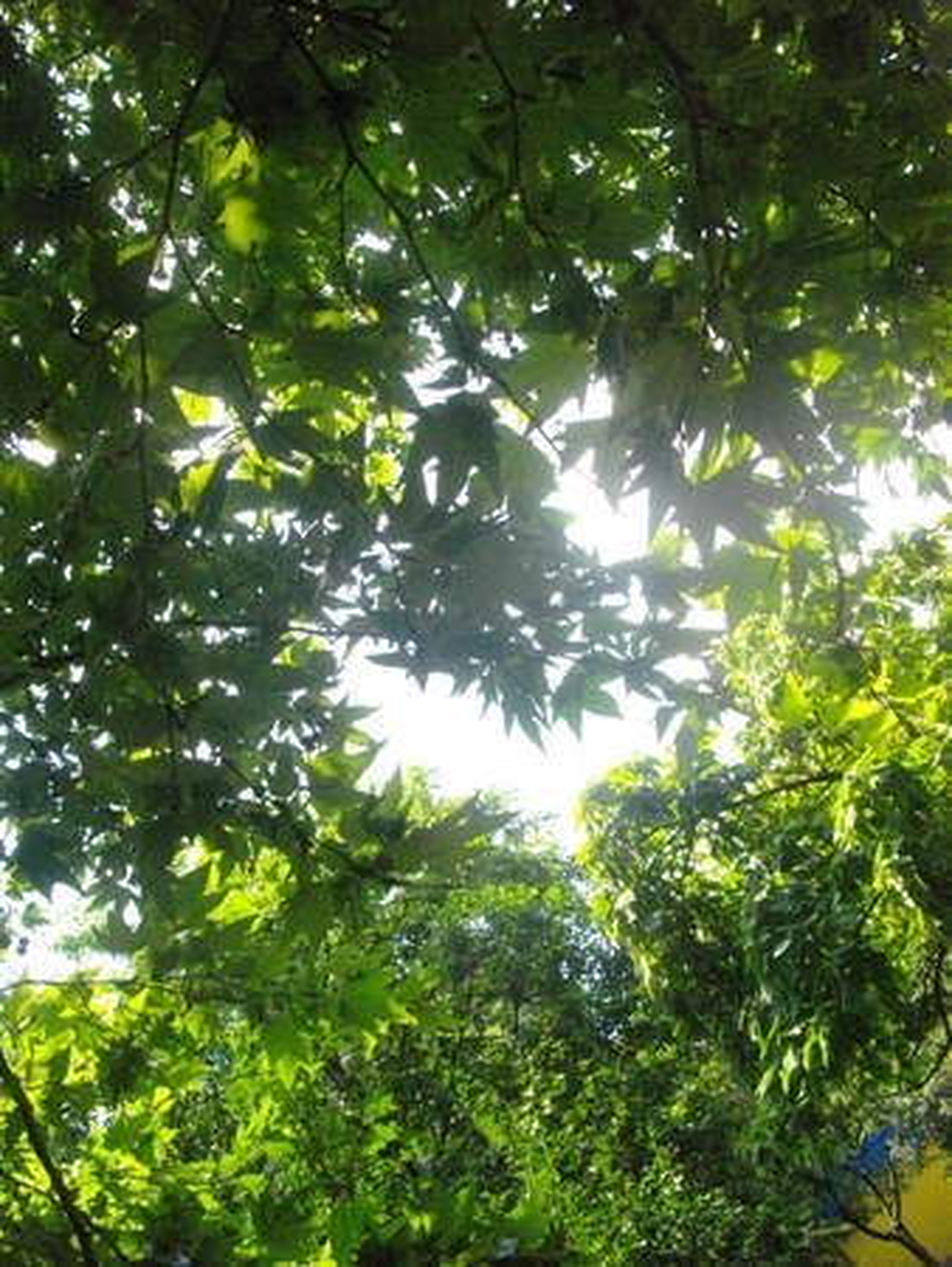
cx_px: 476
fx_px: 1172
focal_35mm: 32
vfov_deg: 56.8
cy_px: 634
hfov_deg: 44.2
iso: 800
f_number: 5.5
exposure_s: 1/800
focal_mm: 5.7
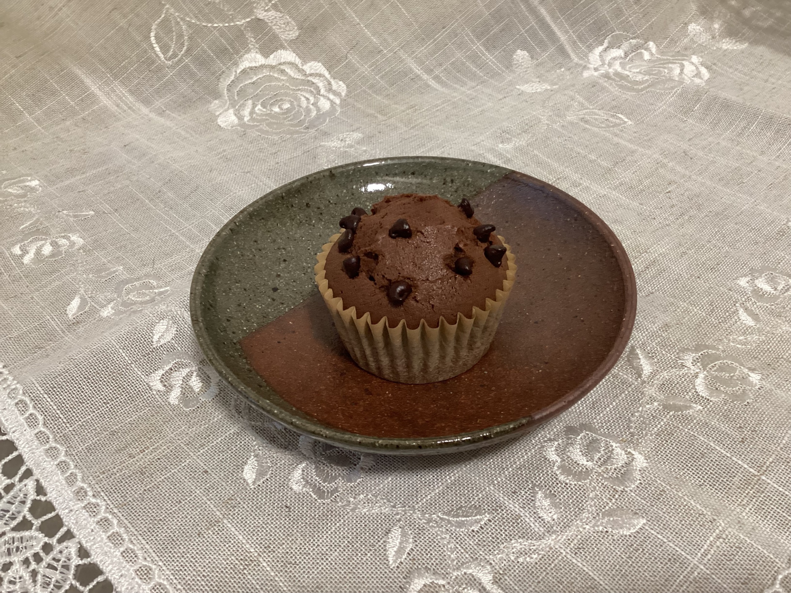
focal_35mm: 31
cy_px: 296
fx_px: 708
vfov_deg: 45.4
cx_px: 396
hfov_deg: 58.4
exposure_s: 1/50
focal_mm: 3.3
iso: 200
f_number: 2.4
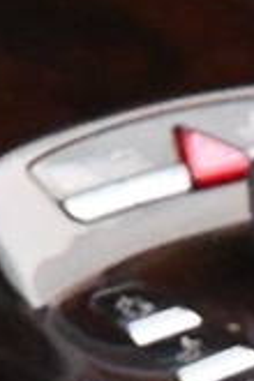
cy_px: -813
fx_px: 4131
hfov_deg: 3.3
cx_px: -1048
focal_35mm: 390
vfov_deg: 5.0
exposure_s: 1/40
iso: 6400
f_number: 4.5
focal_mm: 26.5
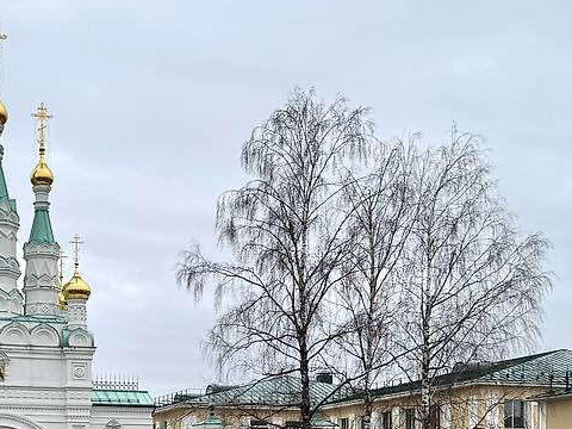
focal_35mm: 60
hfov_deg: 31.3
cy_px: 255
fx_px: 991
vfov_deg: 24.4
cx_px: 107
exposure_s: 1/1010
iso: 80
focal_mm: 6.76
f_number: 1.78
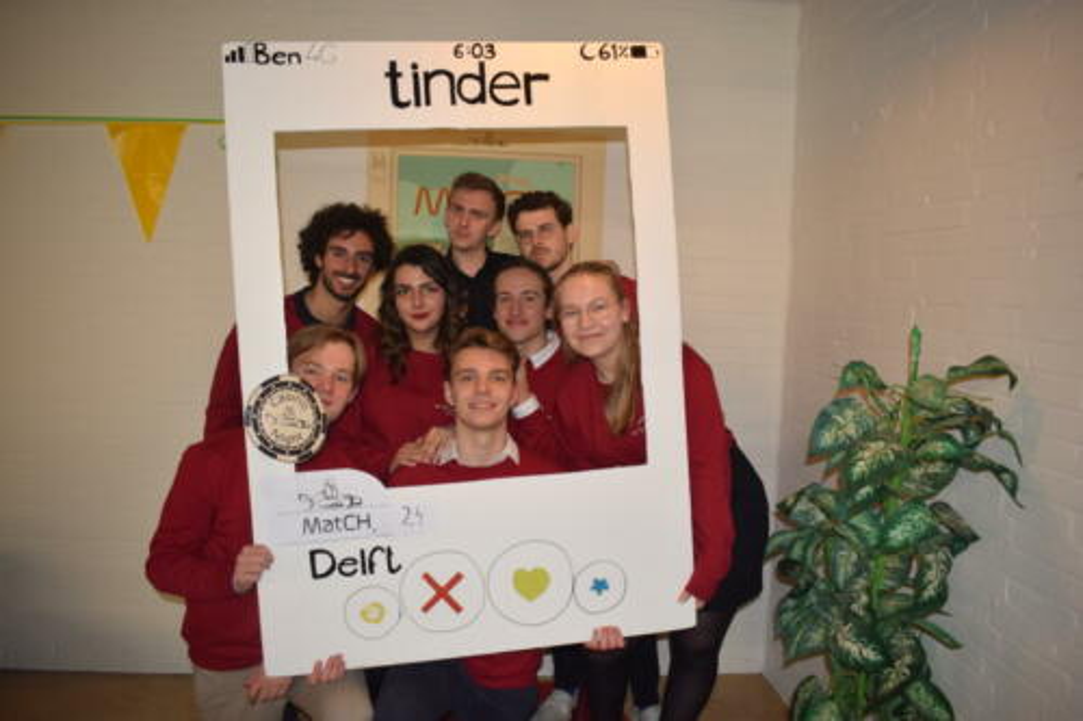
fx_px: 812
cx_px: 542
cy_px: 360
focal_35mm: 27
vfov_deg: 47.9
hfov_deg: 67.4
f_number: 4
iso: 800
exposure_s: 1/60
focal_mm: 18
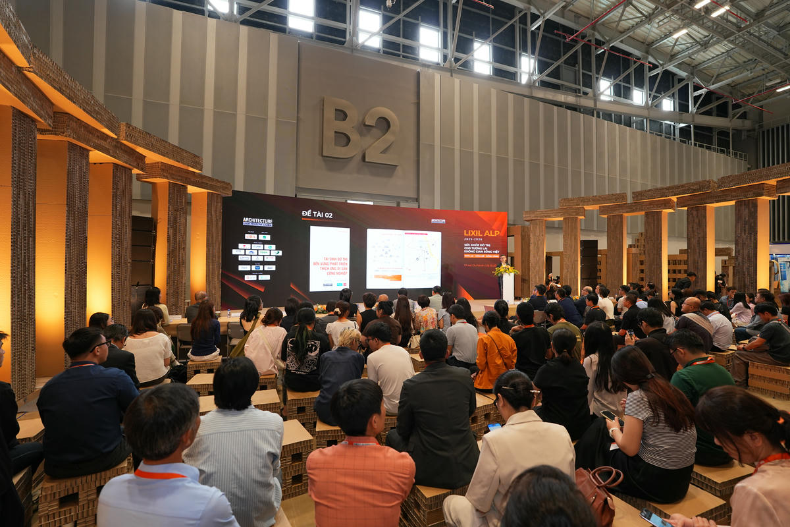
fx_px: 351
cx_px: 395
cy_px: 264
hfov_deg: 96.7
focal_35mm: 16
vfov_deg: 73.7
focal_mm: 16
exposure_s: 1/100
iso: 640
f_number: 4
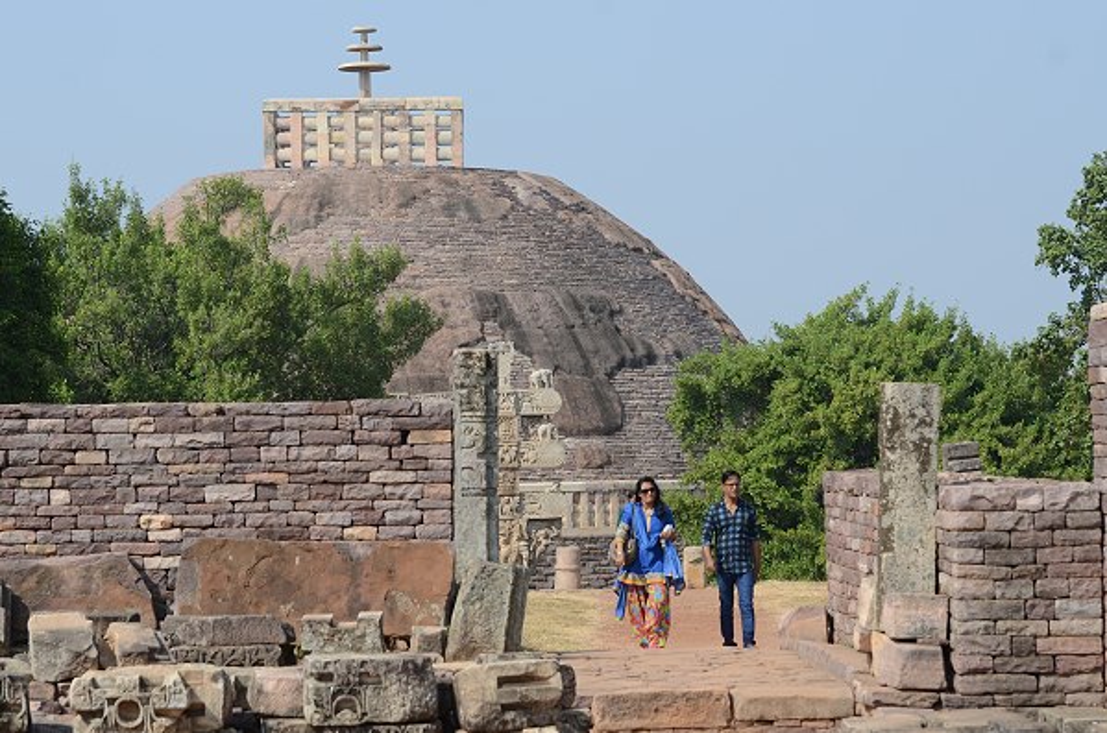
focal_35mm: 105
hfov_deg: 19.5
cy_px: 366
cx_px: 554
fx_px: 3223
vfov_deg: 13.0
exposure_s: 1/640
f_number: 7.1
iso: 200
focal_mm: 70
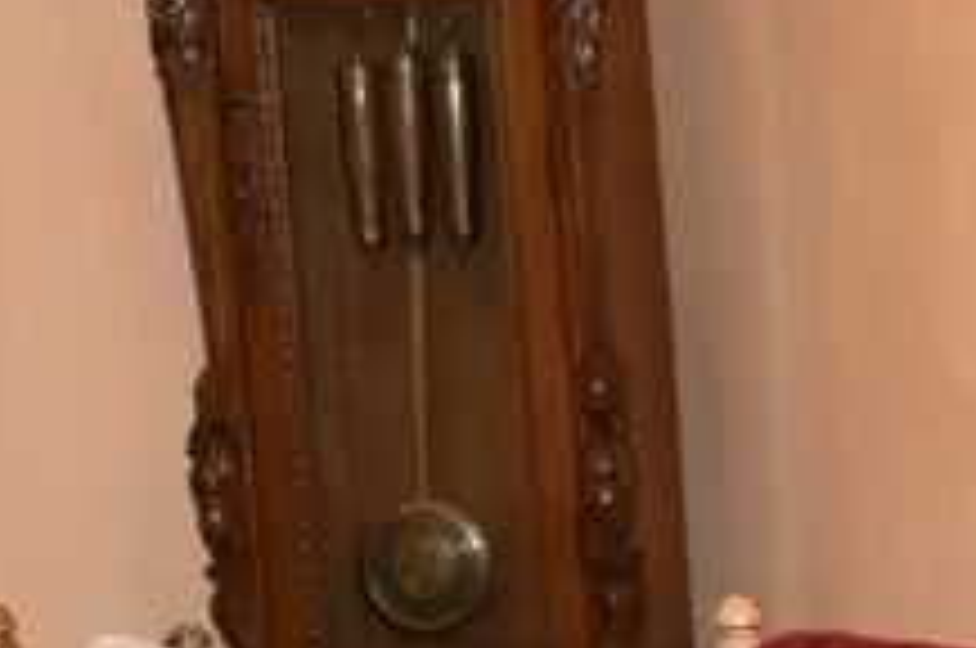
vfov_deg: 6.0
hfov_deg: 8.9
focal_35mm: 227
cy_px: 547
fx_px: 6145
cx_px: 1336
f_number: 4.5
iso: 1400
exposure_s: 1/60
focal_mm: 32
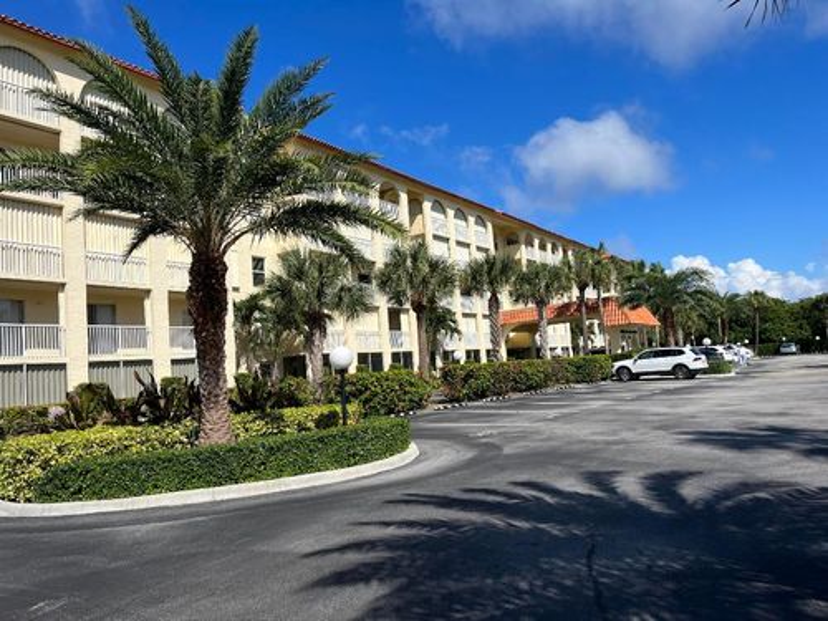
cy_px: 310
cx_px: 414
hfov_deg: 67.3
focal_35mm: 26
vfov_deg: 53.1
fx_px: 622
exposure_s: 1/5319
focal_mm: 5.1
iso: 50
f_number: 1.6
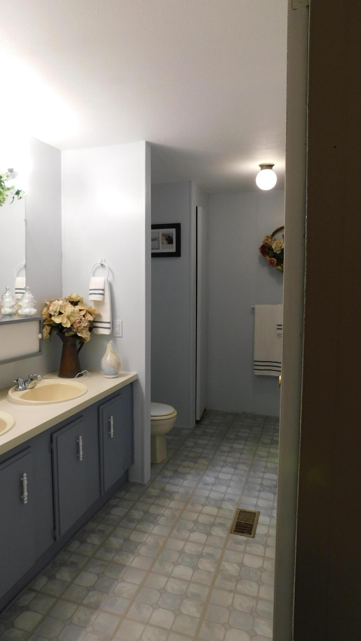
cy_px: 312
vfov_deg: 71.9
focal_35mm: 26
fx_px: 443
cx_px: 150
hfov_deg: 44.2
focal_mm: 4
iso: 125
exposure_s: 1/40
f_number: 3
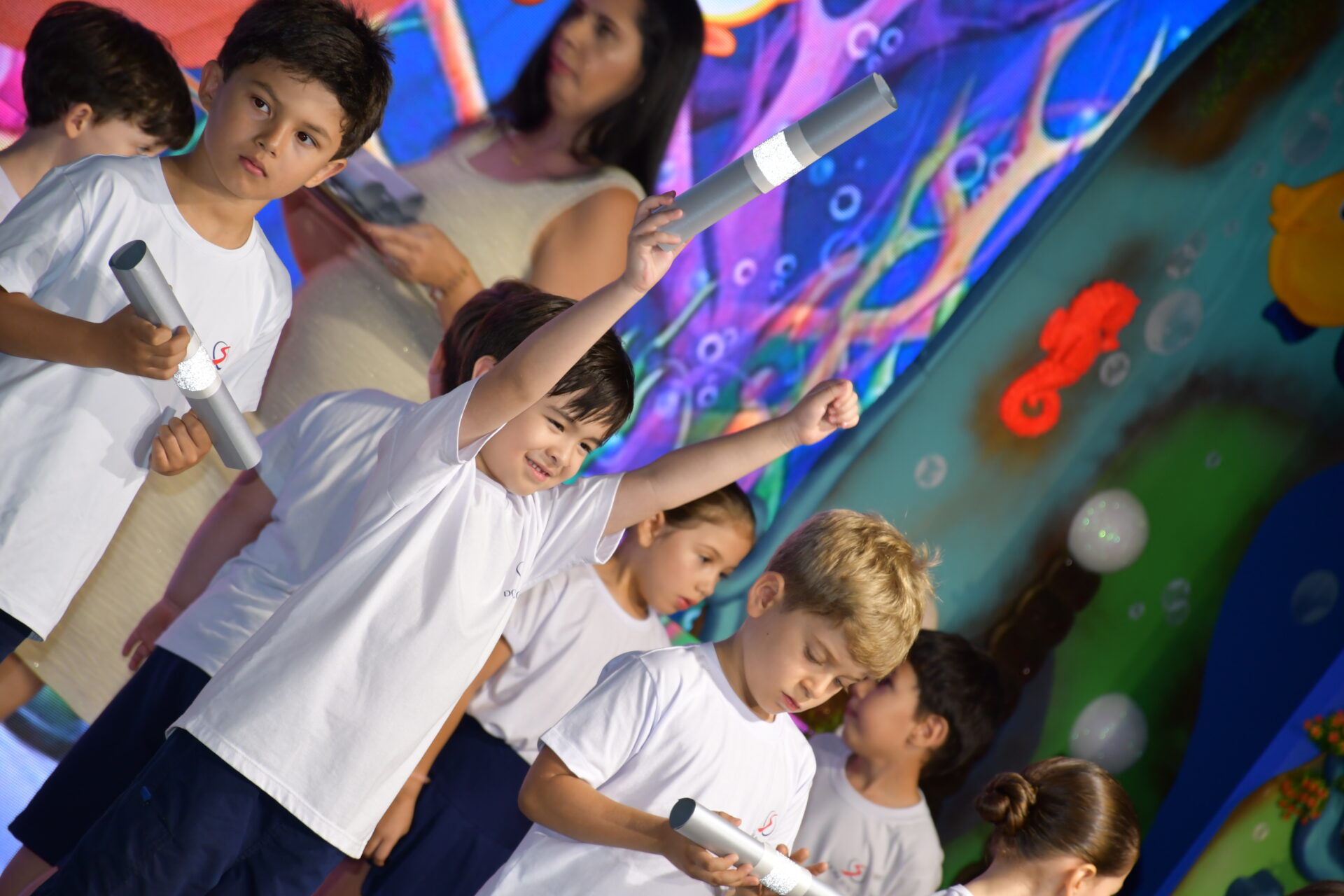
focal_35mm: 210
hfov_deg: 9.8
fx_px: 7839
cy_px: 448
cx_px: 672
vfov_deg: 6.5
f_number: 5.6
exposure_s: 1/60
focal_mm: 140
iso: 640
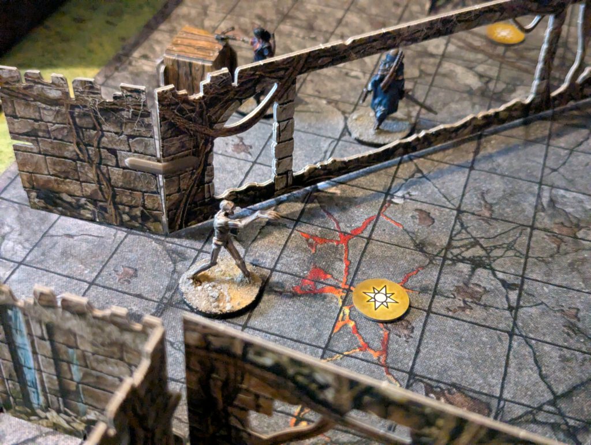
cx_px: 296
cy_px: 222
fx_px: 821
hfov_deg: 39.6
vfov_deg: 30.3
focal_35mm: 48
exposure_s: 1/50
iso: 2375
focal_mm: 6.81
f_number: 1.85
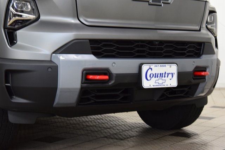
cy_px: 75
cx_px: 112
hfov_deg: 29.2
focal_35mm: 69
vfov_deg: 19.7
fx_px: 431
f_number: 5.6
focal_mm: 46
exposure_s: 1/60
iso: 1600
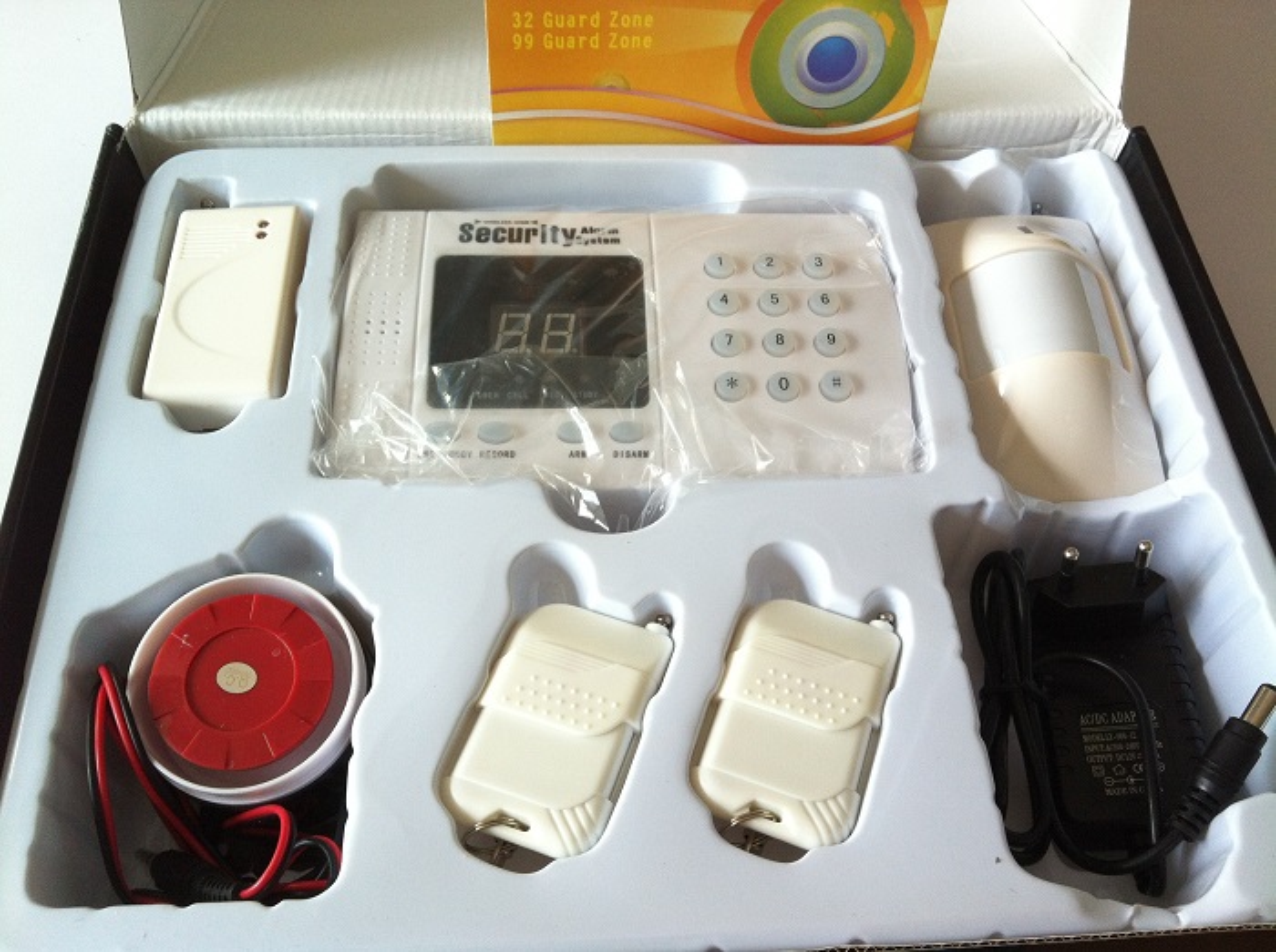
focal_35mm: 35
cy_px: 476
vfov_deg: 40.6
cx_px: 638
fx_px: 1288
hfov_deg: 52.7
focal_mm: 3.85
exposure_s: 1/50
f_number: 2.8
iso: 100
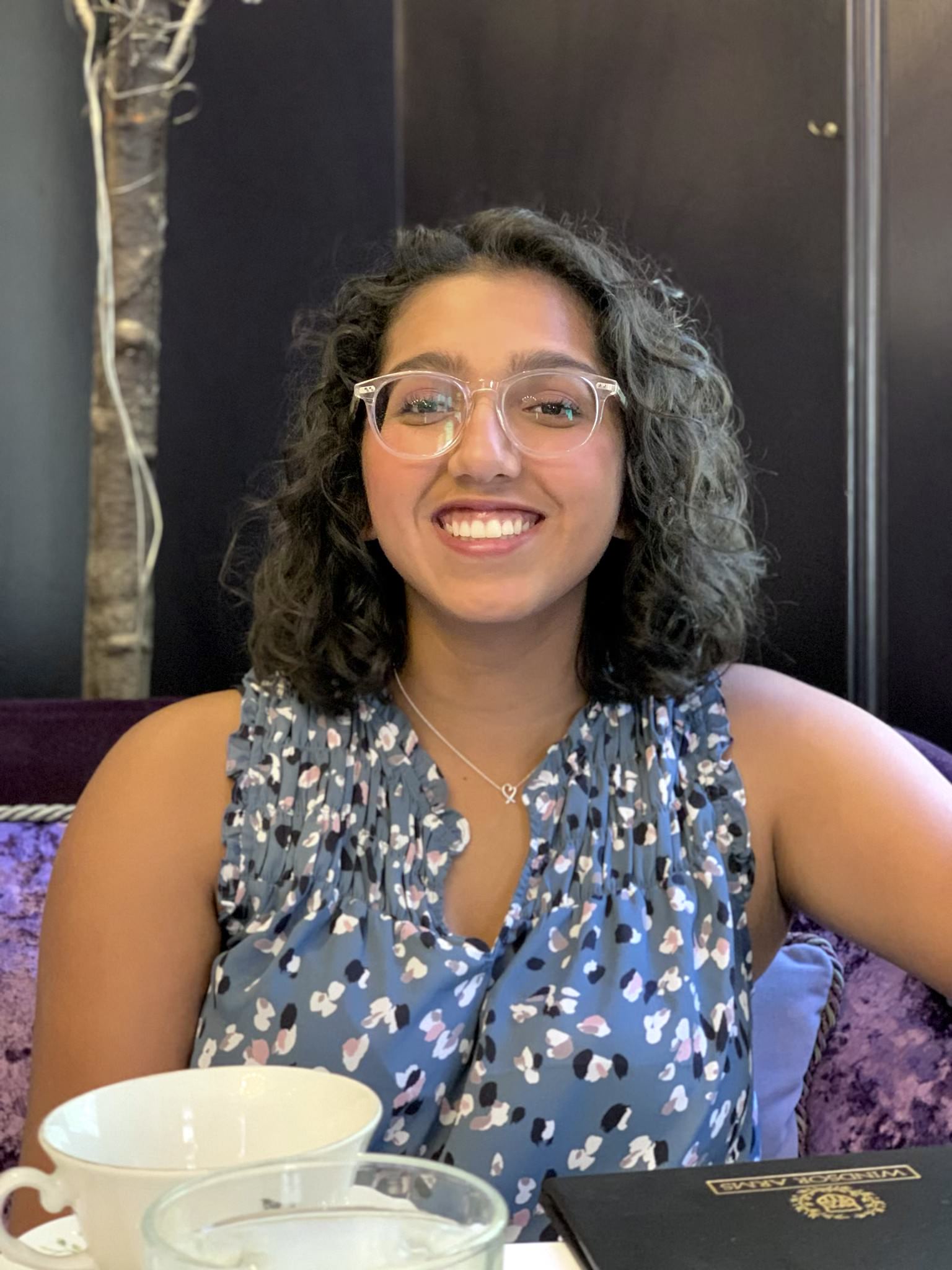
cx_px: 476
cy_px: 635
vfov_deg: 36.8
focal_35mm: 52
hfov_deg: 28.0
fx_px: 1907
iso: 500
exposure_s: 1/30
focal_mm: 6
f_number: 2.4
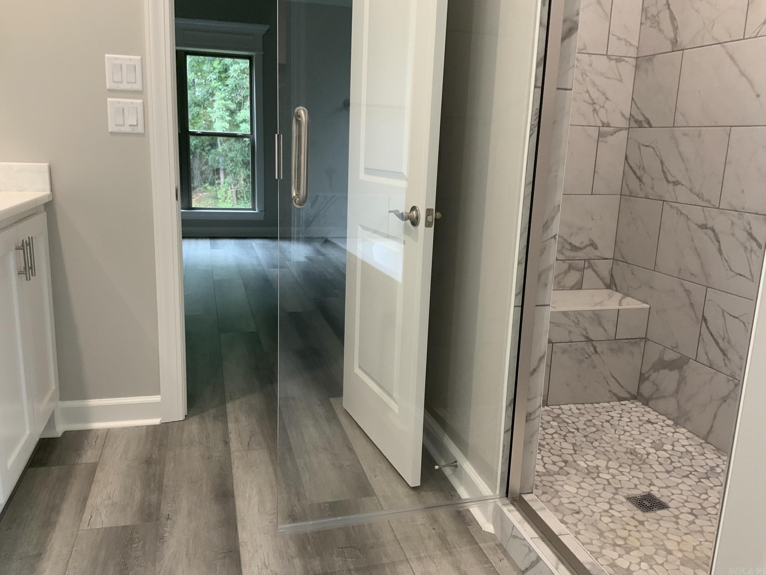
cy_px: 288
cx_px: 383
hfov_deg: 61.7
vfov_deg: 48.2
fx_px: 642
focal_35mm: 29
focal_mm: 3
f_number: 1.8
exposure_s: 1/60
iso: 100
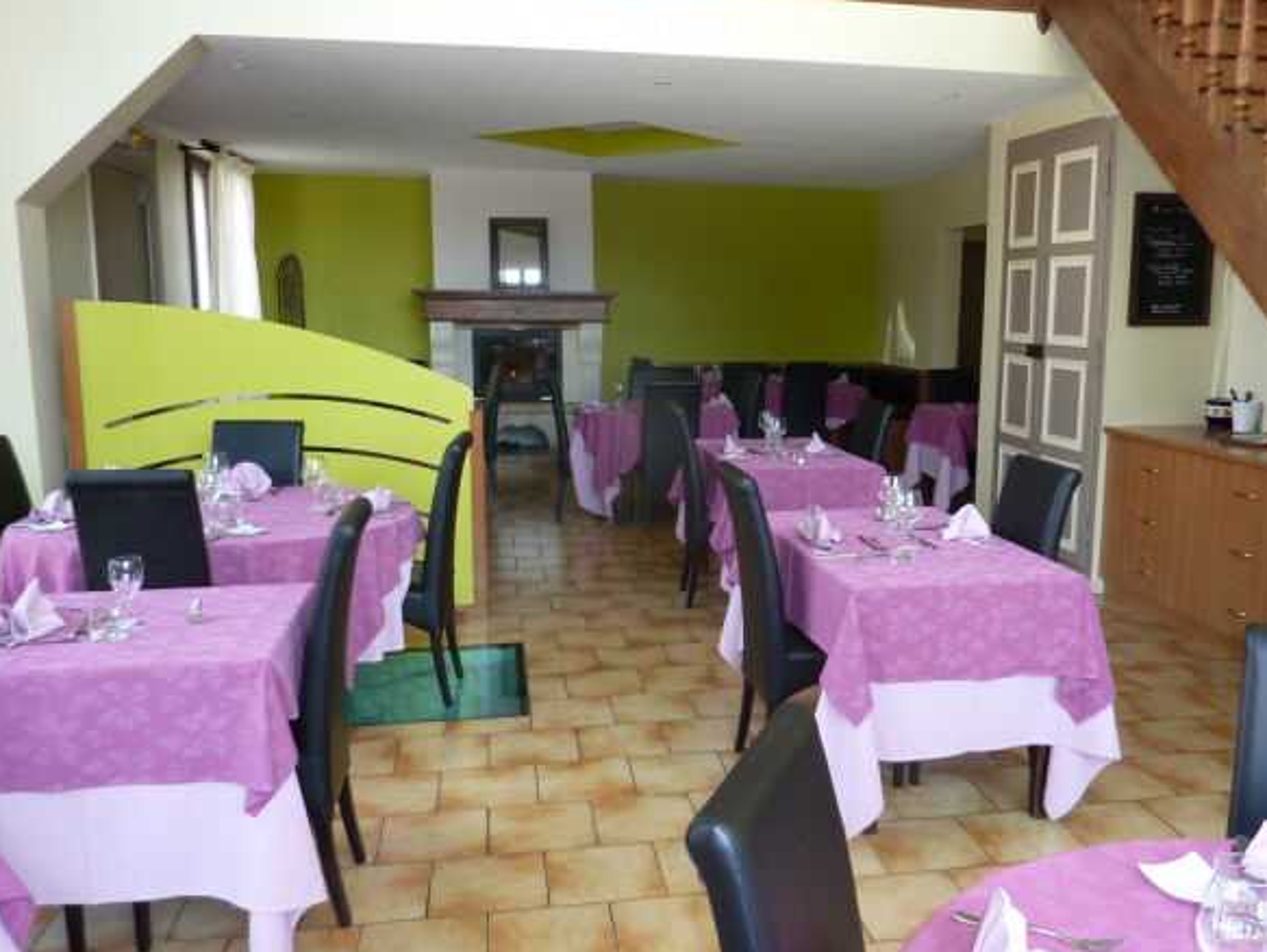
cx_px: 719
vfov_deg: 46.8
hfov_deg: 59.7
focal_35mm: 30
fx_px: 1099
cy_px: 484
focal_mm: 4.1
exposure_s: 1/30
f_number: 3.3
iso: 125
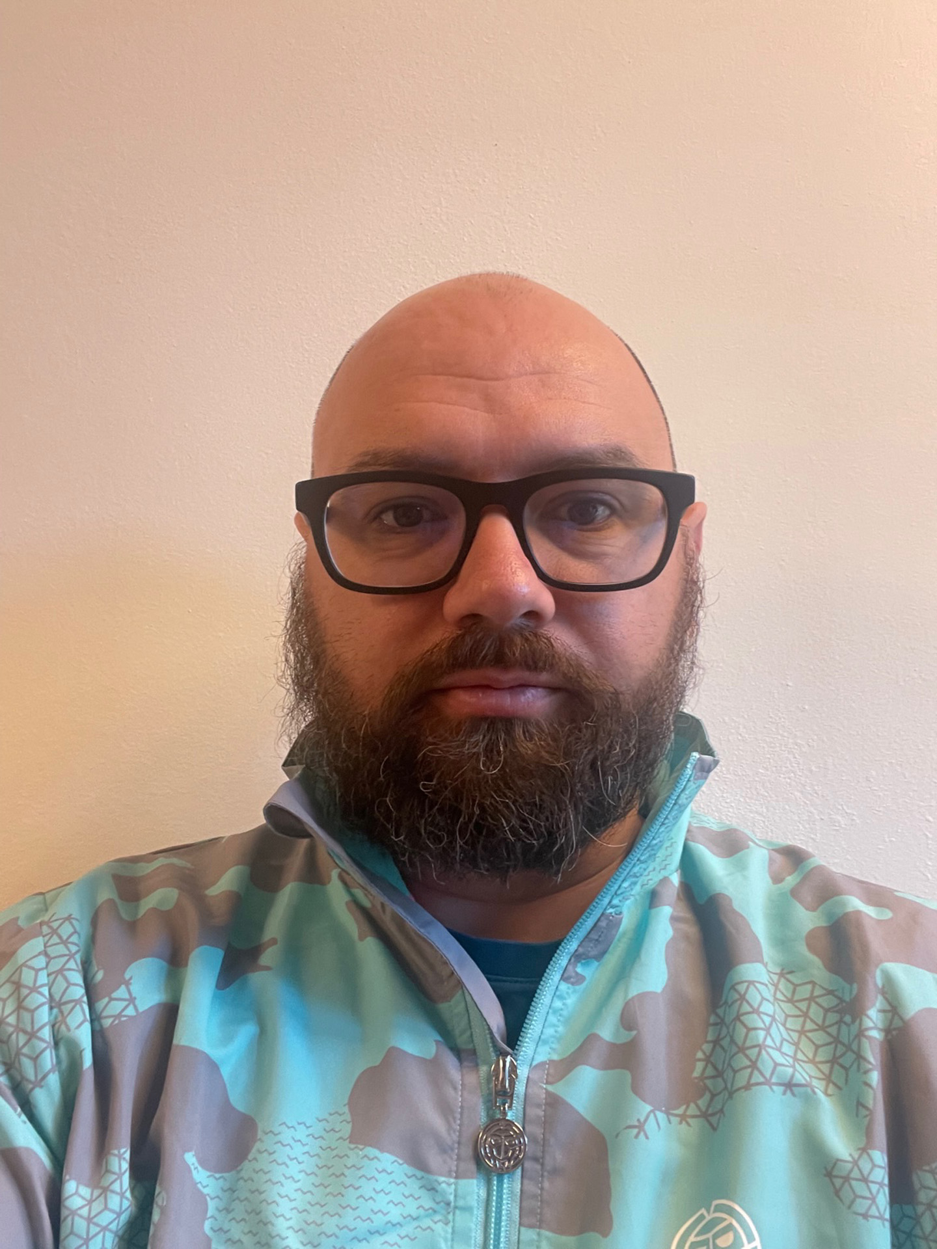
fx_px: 1083
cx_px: 468
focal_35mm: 30
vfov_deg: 60.0
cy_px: 624
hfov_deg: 46.8
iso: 320
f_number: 2.2
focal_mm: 2.71
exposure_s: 1/25
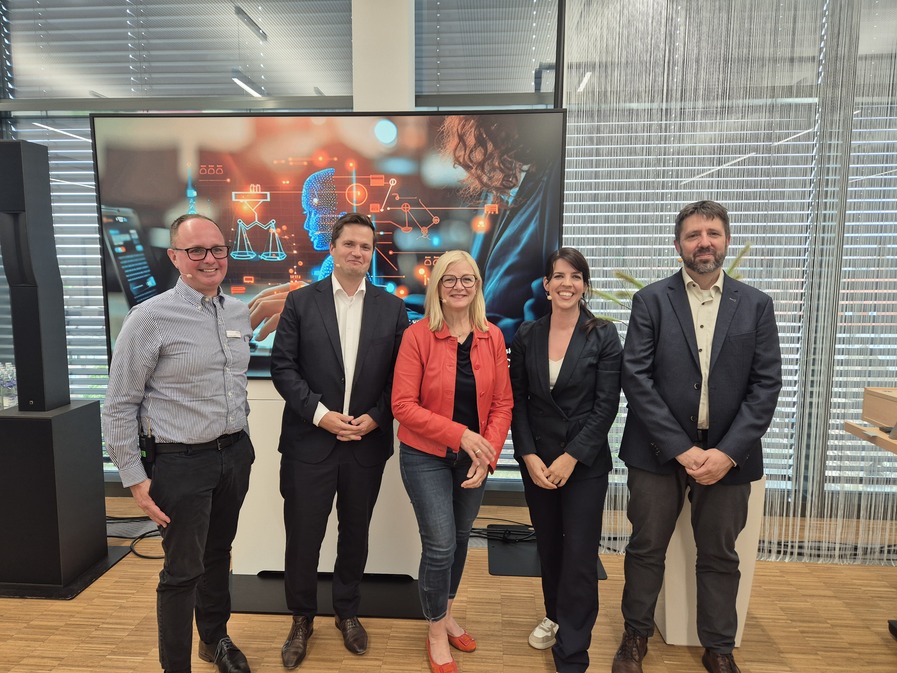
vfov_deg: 58.9
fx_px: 596
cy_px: 336
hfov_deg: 73.9
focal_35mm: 23
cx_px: 448
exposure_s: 1/100
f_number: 1.8
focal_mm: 5.4
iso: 100
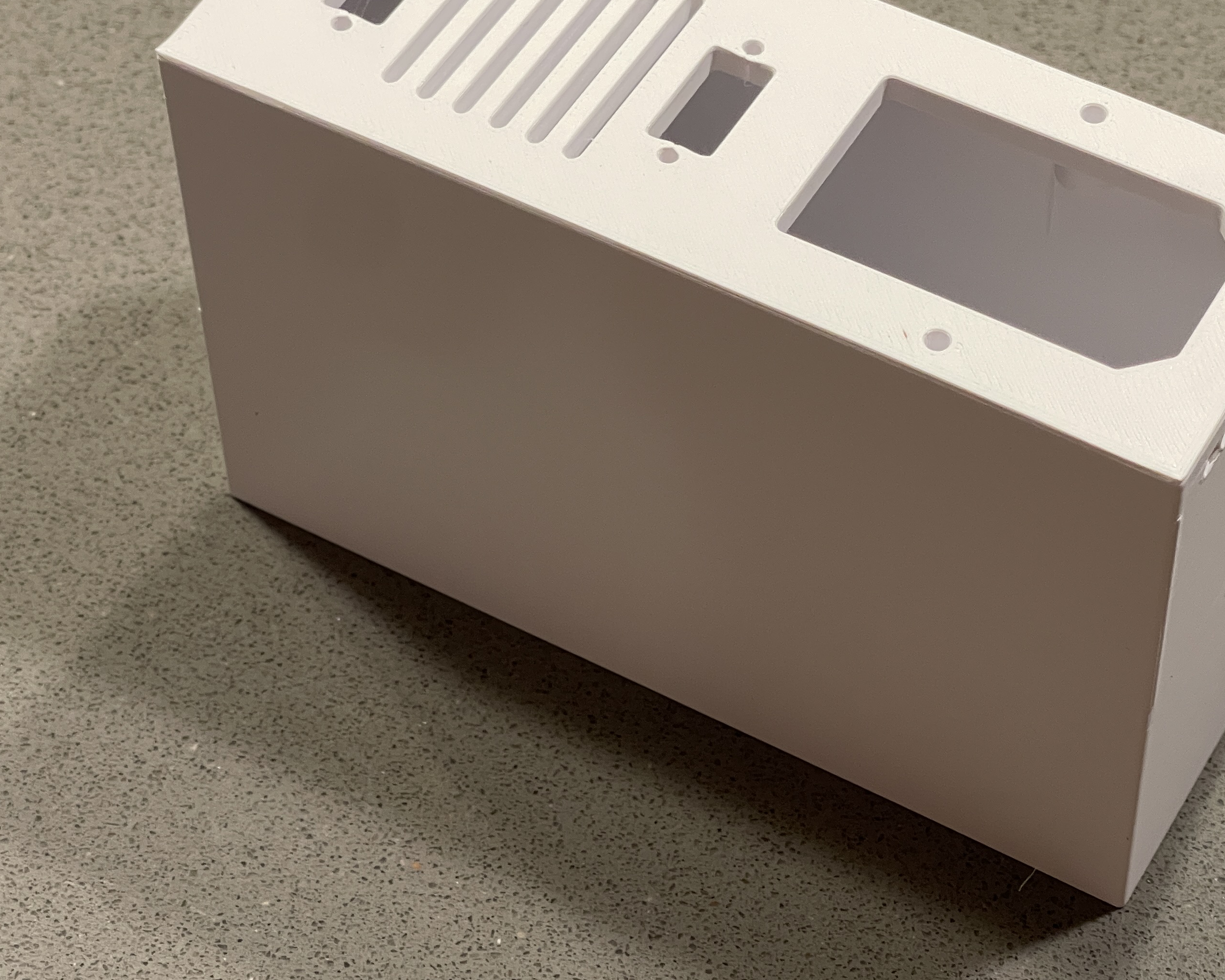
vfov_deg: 15.5
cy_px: 340
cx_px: 706
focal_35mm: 99
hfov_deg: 19.4
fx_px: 3589
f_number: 2.2
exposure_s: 1/60
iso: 200
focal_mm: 7.5
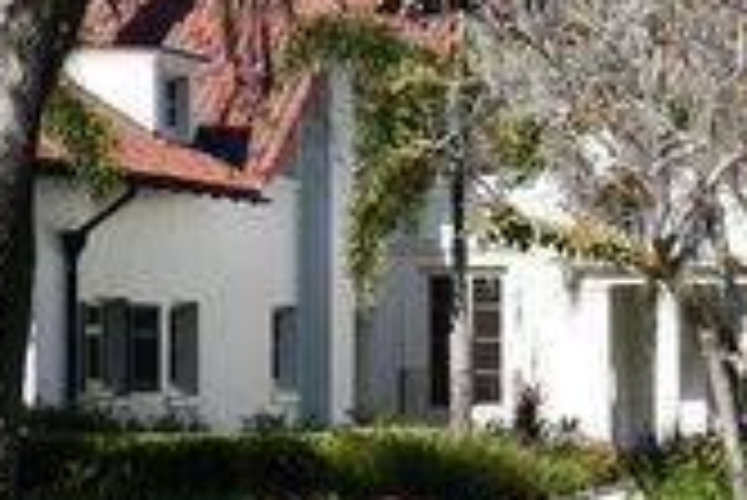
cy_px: 586
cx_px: 446
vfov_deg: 6.8
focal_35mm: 201
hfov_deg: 10.2
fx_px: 4174
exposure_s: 1/320
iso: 100
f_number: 8
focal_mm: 26
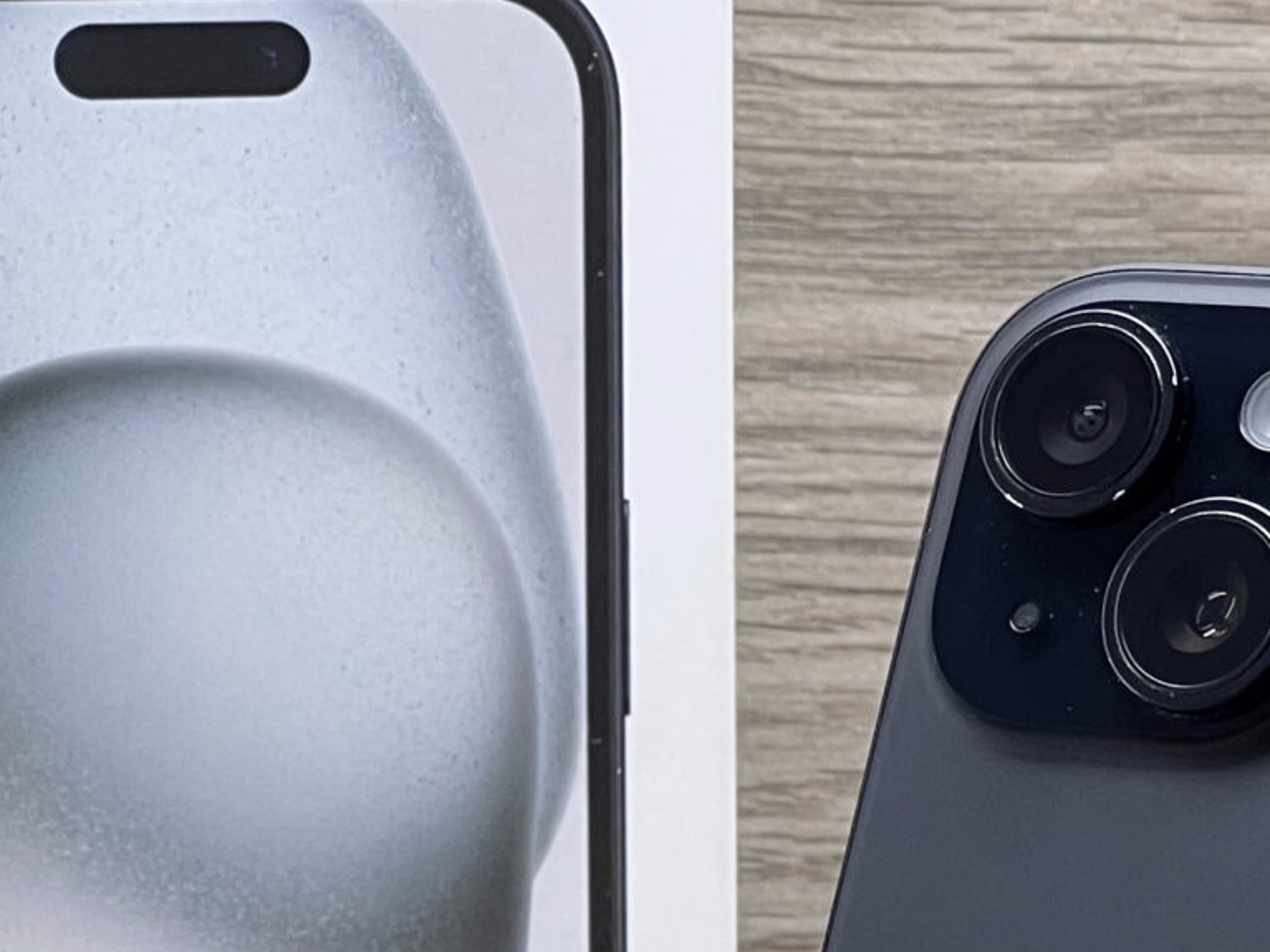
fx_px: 9427
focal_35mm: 257
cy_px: 1106
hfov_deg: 7.7
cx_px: 1156
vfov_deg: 5.8
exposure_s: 1/100
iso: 100
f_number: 2.8
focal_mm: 9
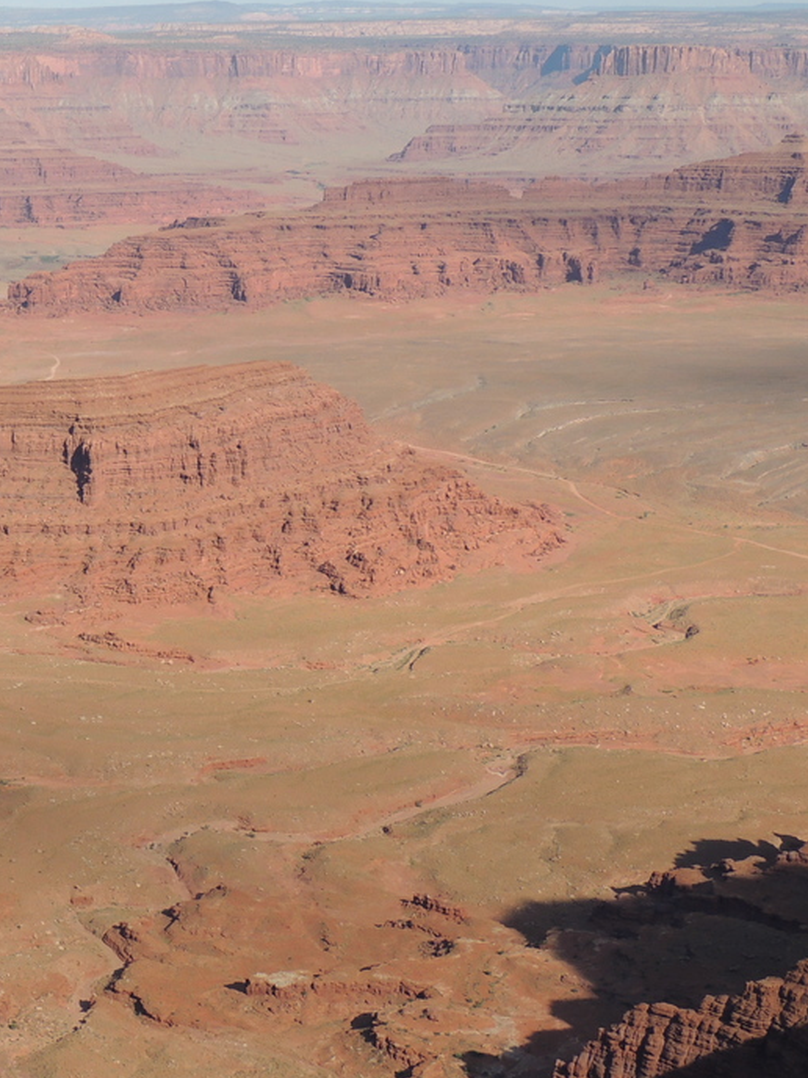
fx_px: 2490
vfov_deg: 24.4
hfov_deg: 17.5
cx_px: -185
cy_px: 580
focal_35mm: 80
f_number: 3.4
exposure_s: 1/1000
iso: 100
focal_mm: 7.6
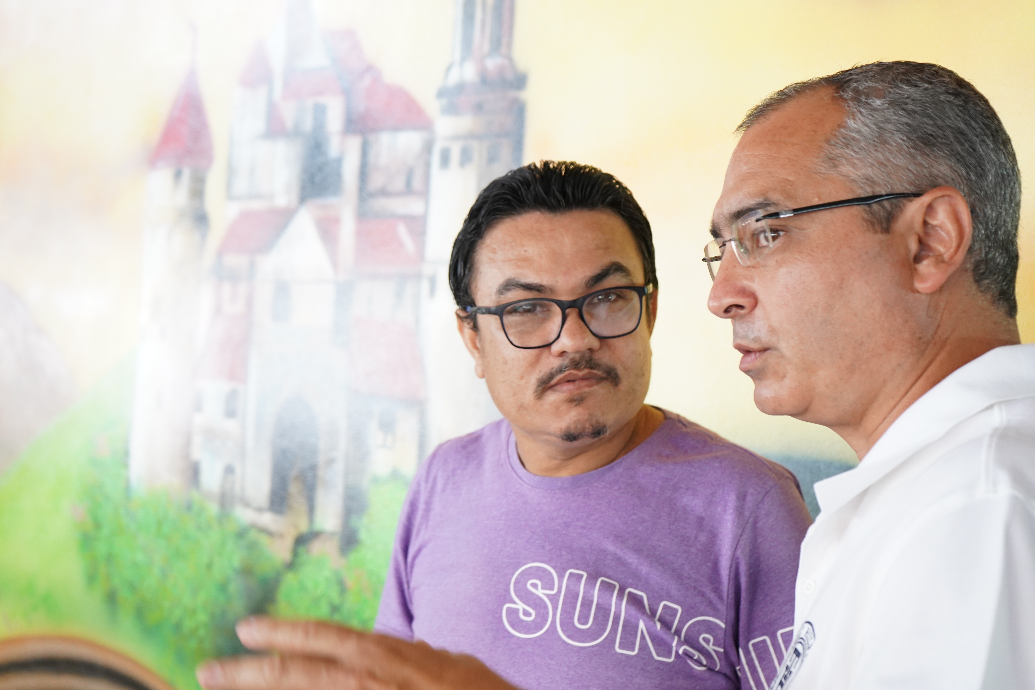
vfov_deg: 23.8
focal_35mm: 57
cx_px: 518
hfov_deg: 35.1
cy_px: 345
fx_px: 1639
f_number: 5
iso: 2000
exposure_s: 1/60
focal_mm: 57
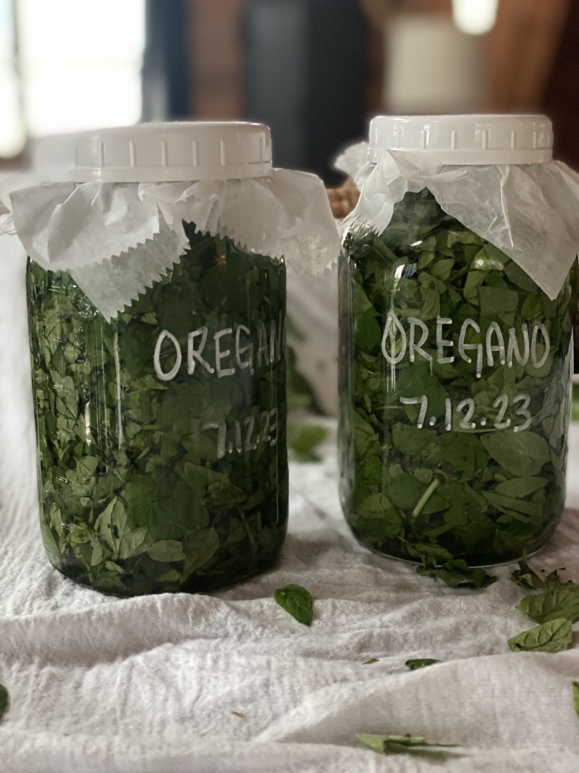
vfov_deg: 36.8
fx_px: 1160
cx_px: 290
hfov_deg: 28.0
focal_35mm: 52
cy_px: 386
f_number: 2
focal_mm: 6
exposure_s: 1/16
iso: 400
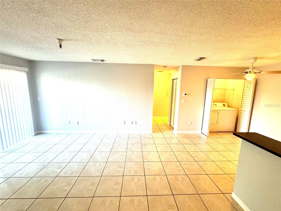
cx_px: 140
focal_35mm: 14
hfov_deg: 102.1
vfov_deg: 85.7
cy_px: 106
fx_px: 114
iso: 250
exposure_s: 1/120
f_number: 2.2
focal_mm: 2.22
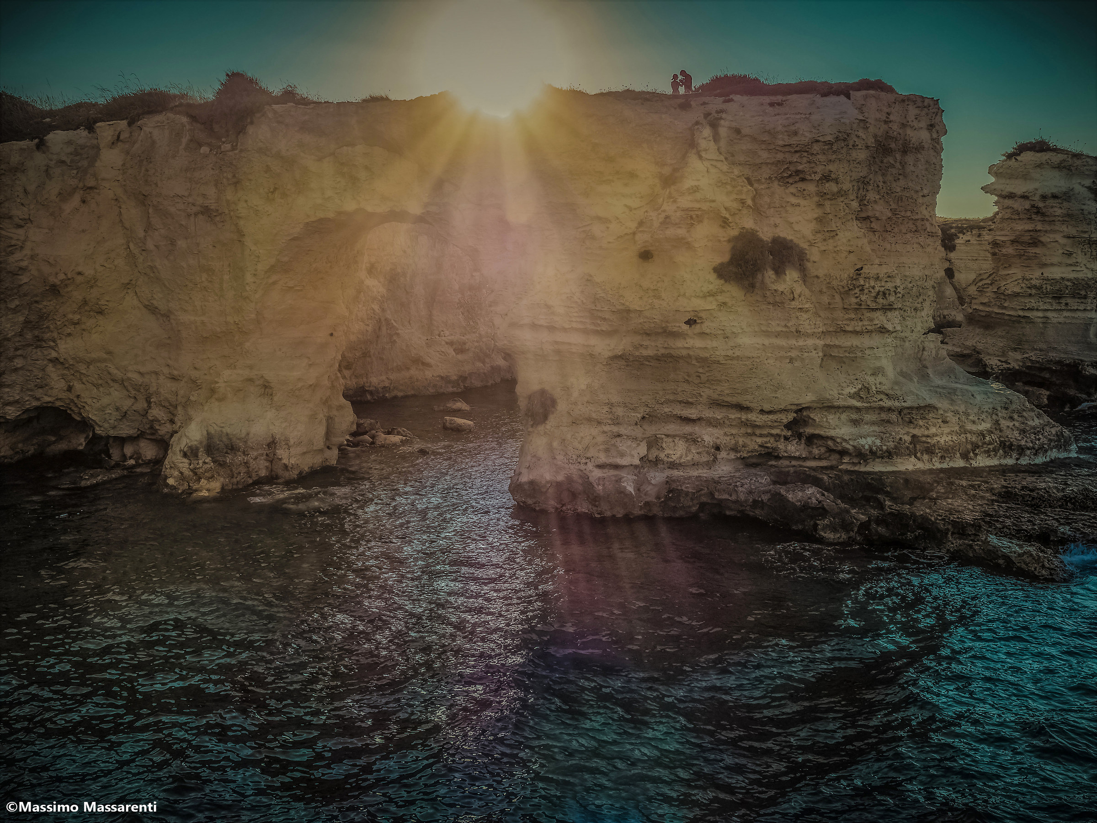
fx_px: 1014
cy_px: 412
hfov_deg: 56.8
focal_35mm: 32
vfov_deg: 44.2
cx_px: 548
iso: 200
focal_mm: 16
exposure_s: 1/250
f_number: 7.1
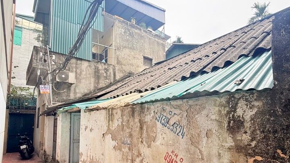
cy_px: 115
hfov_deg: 81.2
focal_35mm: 22
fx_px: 169
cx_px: 151
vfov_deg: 50.1
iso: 64
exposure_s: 1/307
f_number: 2.2
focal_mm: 2.22
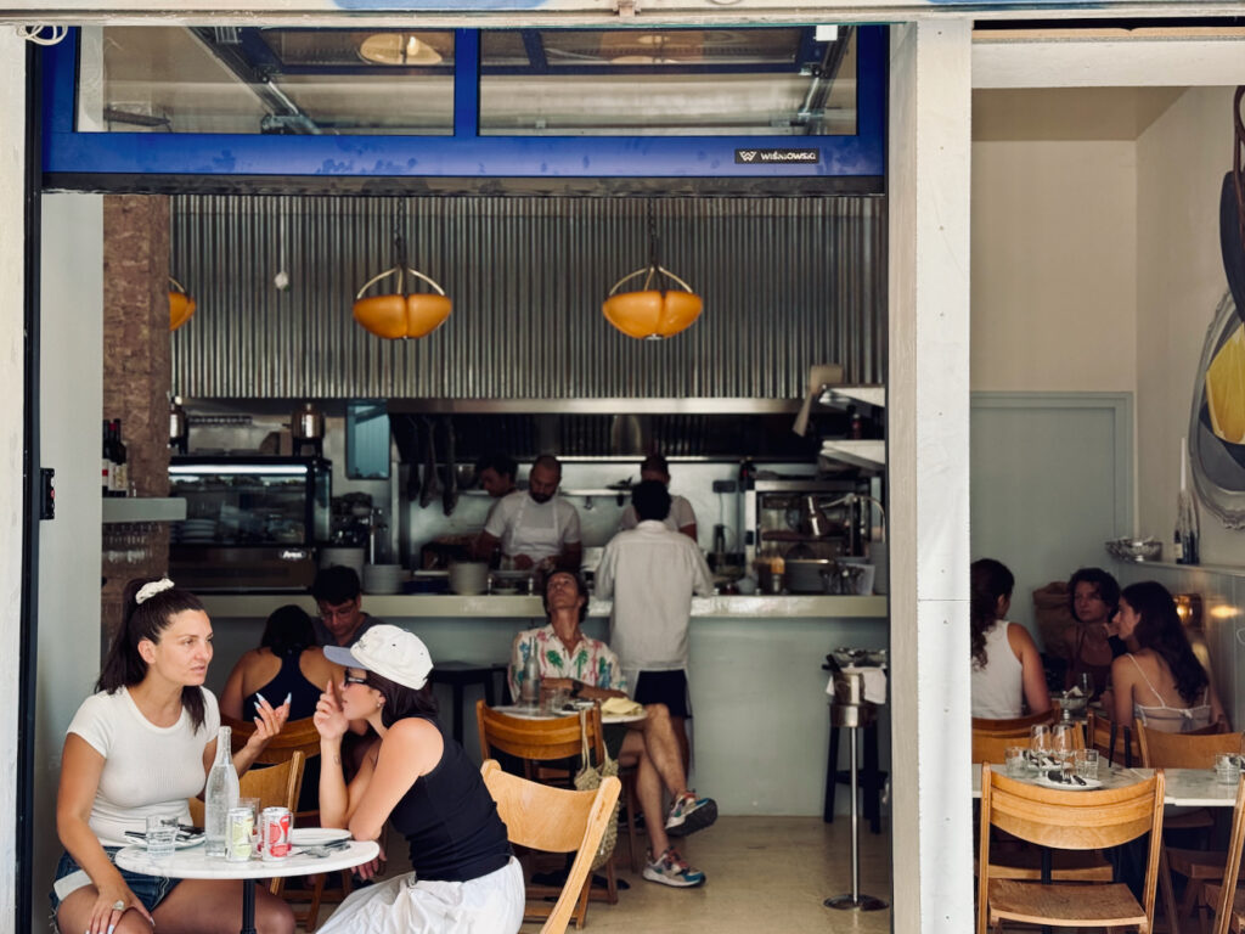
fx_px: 1726
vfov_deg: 30.3
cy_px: 467
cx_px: 622
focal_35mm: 48
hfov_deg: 39.7
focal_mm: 6.76
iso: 64
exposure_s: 1/452
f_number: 1.78
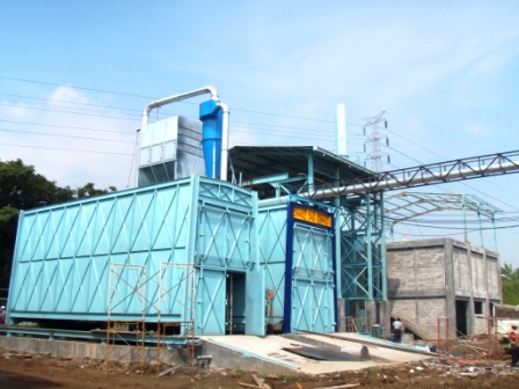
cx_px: 260
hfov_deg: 49.0
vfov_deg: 37.7
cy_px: 194
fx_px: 570
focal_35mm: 38
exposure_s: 1/500
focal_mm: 6.7
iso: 80
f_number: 4.5
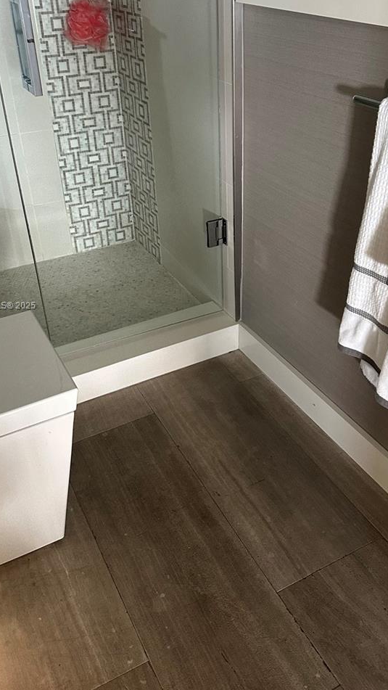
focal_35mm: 33
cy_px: 306
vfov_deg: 59.3
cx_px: 229
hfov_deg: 35.5
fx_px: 604
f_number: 1.78
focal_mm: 6.86
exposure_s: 1/50
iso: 400
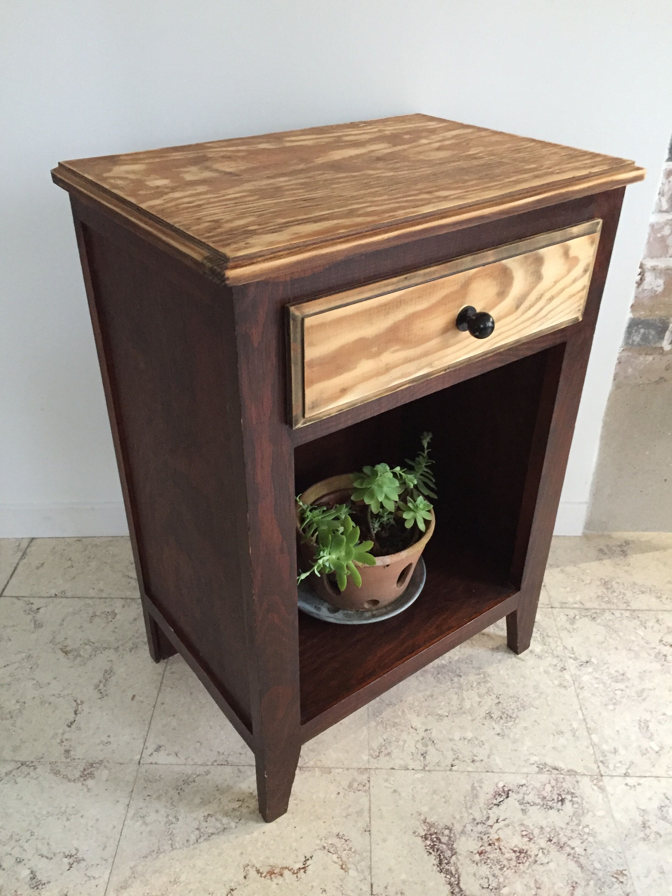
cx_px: 336
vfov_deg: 61.7
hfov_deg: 48.2
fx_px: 751
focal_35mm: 29
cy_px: 448
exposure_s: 1/17
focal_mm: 4.15
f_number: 2.2
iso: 320
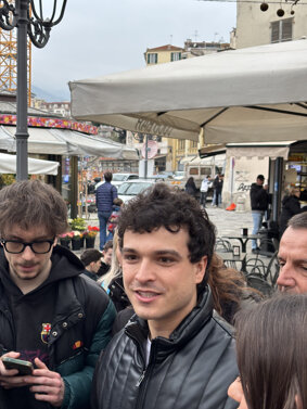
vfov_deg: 36.8
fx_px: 615
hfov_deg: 28.0
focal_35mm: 52
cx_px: 154
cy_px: 204
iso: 50
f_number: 1.6
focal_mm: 5.96
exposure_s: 1/89
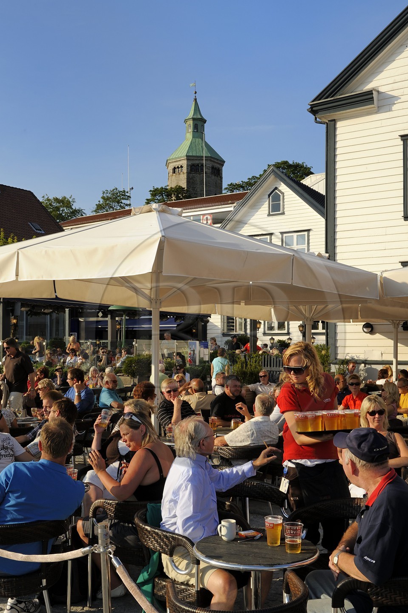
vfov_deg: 48.4
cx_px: 213
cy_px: 336
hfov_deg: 33.4
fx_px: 681
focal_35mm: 40
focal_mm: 36
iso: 200
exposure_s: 1/160
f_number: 13
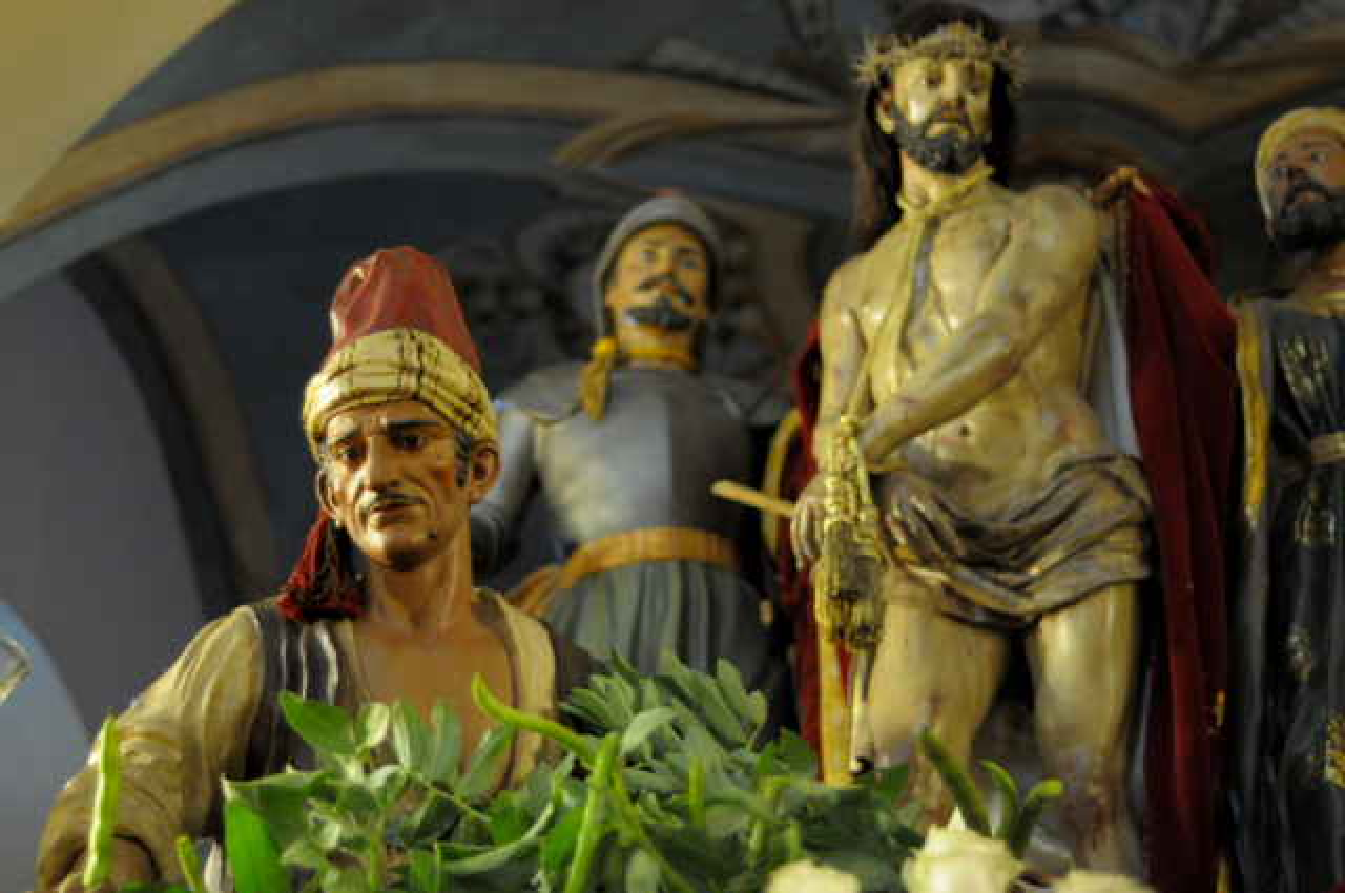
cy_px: 446
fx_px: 2799
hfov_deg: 27.0
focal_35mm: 75
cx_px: 672
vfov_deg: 18.1
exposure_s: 1/30
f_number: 1.8
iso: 1600
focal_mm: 50
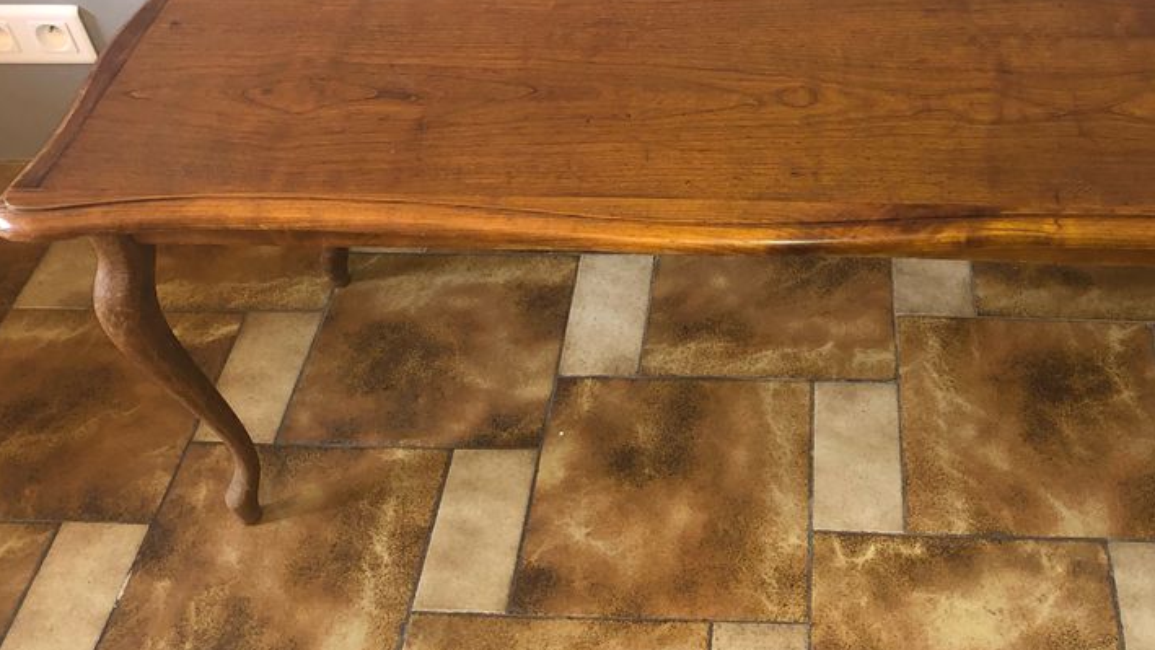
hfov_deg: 46.8
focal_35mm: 43
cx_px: 746
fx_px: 1317
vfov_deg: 27.3
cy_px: 152
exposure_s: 1/11
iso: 100
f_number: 1.8
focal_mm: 4
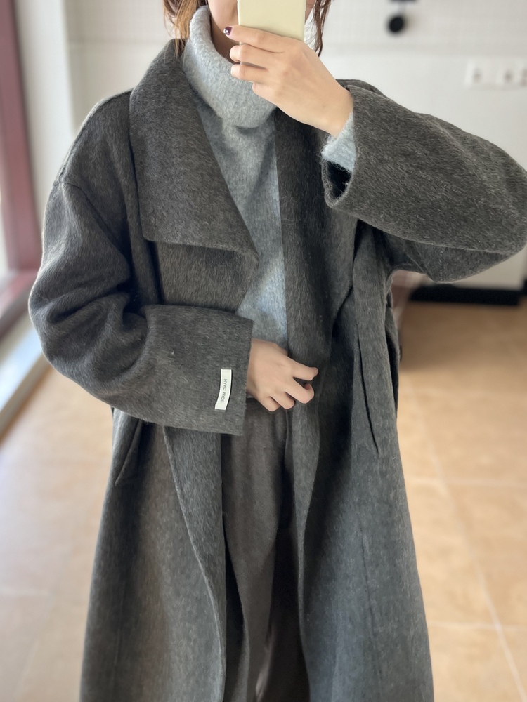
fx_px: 528
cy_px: 351
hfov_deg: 53.1
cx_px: 264
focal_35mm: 26
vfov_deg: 67.3
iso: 125
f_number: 1.6
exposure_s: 1/77
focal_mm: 5.1
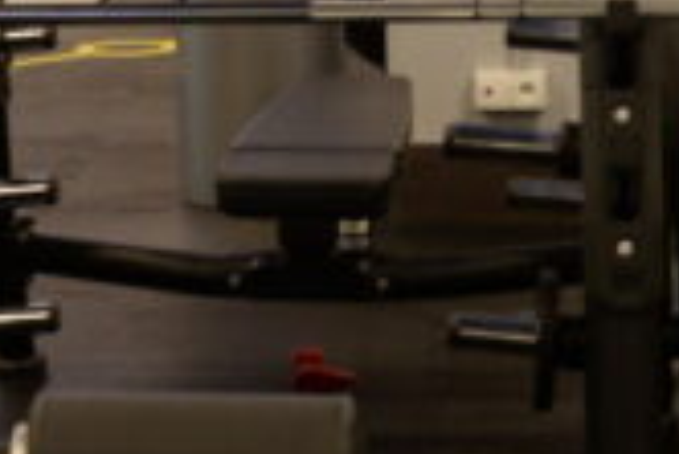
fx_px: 3190
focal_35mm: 169
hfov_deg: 11.5
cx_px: -397
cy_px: -397
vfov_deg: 7.8
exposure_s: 1/50
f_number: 5.6
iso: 1250
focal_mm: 35
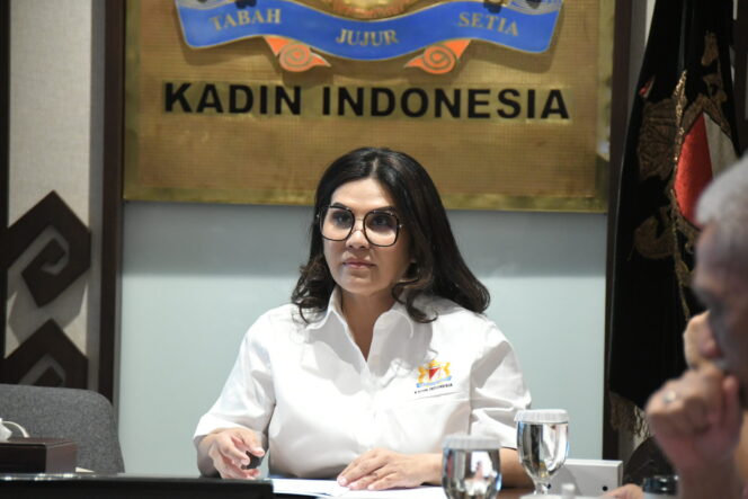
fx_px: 4198
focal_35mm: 202
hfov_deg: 10.2
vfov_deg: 6.8
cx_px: 374
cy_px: 250
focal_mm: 135
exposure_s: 1/125
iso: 4000
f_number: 5.6
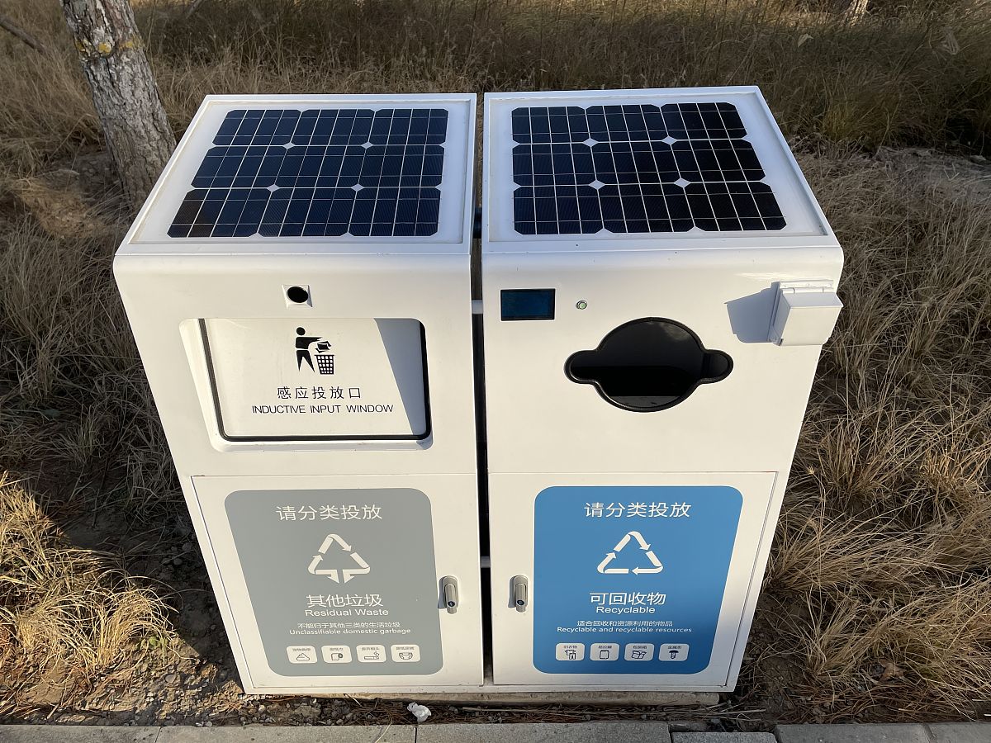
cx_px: 496
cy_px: 372
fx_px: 744
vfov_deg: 53.1
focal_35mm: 26
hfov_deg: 67.3
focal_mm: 4.2
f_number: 1.6
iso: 32
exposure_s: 1/3300
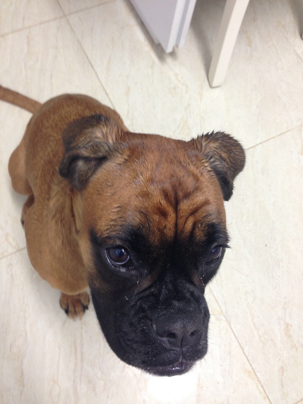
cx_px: 152
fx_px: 385
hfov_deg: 42.9
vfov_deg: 55.4
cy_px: 202
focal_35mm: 33
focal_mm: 4.12
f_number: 2.4
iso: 125
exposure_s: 1/20
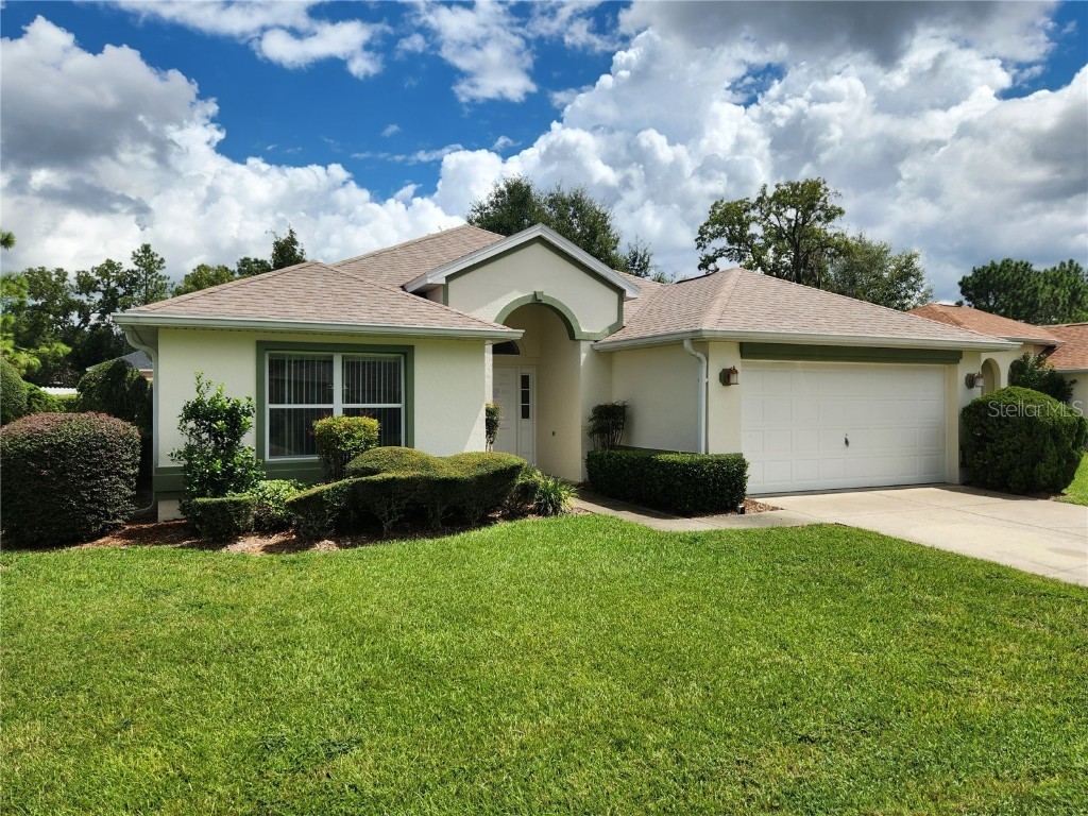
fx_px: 723
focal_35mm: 23
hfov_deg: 73.9
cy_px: 408
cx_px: 544
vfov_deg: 58.9
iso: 20
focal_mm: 5.4
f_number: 1.8
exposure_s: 1/3018
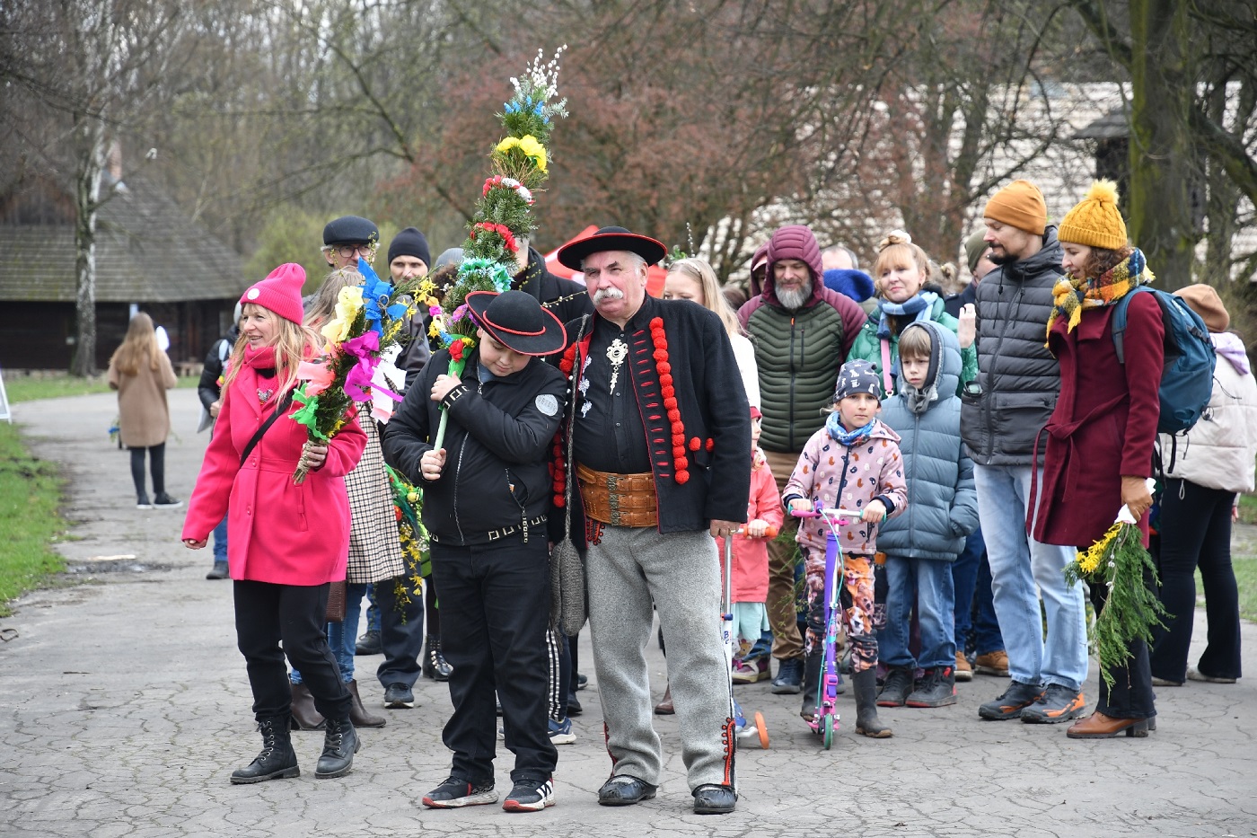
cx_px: 628
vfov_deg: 11.4
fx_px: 4189
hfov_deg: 17.1
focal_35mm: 120
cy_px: 419
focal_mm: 80
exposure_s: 1/250
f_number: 4
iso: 220
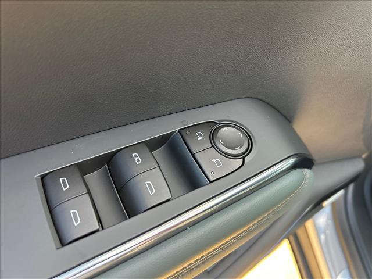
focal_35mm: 26
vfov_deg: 53.1
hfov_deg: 67.3
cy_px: 140
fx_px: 279
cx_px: 186
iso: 125
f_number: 1.5
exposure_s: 1/104
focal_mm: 5.7
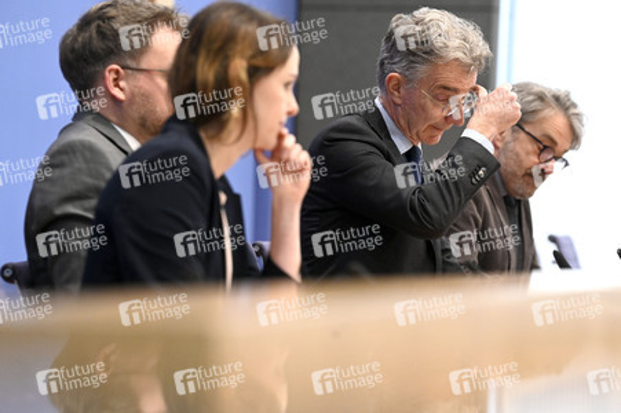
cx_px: 310
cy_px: 206
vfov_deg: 6.9
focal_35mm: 200
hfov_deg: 10.3
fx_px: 3447
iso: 5000
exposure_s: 1/500
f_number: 5.6
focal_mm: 200
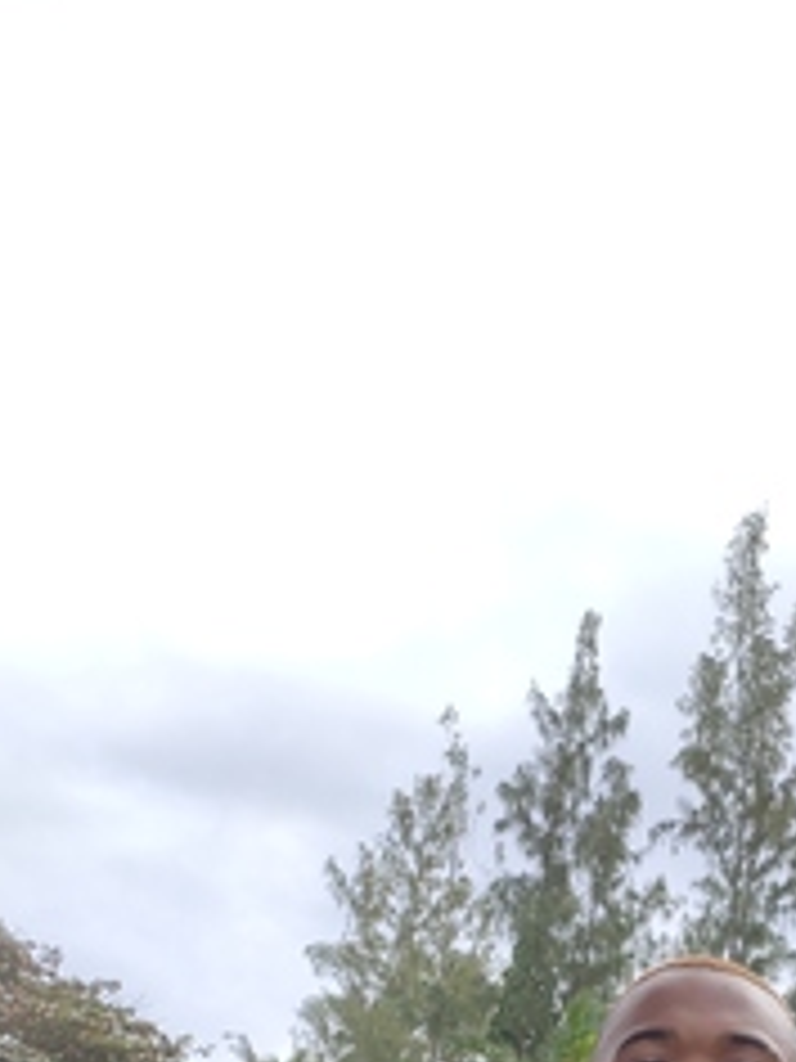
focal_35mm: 53
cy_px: 1094
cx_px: 695
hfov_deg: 26.7
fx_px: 1625
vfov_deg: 32.8
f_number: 1.79
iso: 112
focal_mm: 4.74
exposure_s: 1/1394
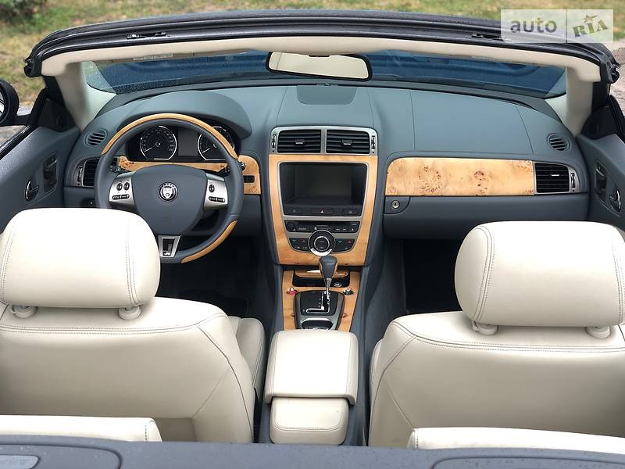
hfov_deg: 36.8
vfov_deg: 28.0
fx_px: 939
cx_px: 312
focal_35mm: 52
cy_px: 234
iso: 25
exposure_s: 1/60
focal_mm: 6
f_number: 2.4
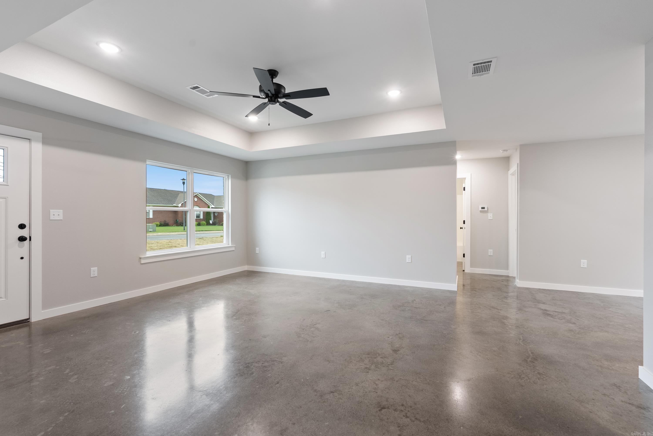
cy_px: 218
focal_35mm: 16
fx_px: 290
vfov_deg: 73.8
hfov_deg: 96.7
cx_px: 326
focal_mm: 16
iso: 250
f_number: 9
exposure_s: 1
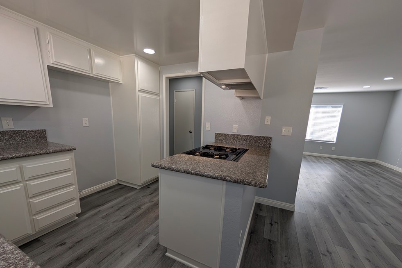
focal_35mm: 13
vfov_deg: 85.0
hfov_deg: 108.3
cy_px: 151
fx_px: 145
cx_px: 202
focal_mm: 2.02
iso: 50
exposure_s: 1/222
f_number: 1.7
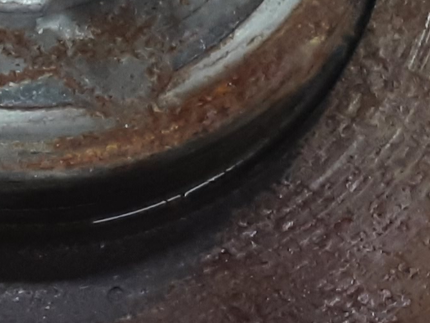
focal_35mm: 132
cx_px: -48
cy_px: 155
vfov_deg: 11.2
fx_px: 1640
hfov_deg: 14.6
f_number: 1.9
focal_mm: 2.91
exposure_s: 1/50
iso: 125
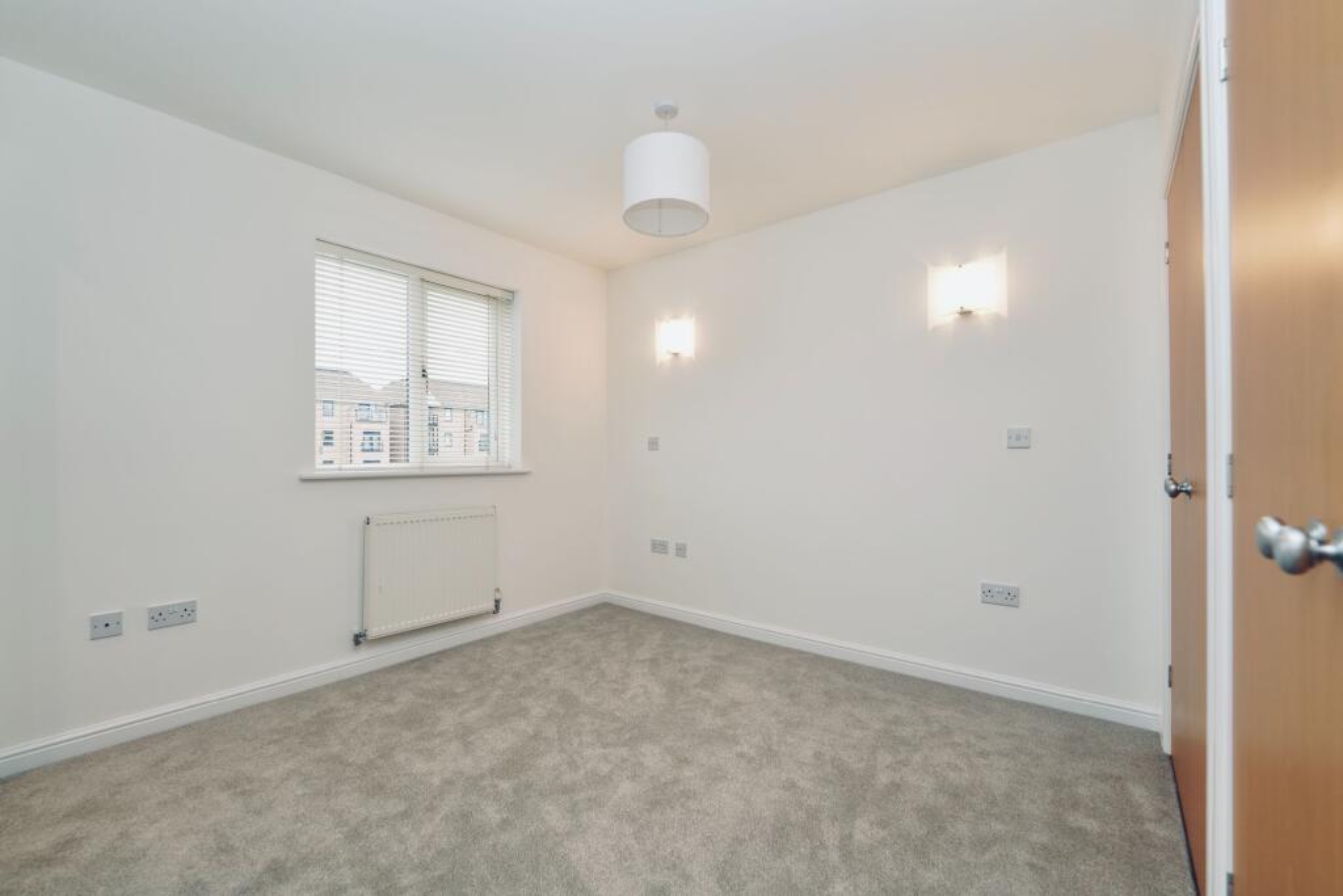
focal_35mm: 14
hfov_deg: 104.2
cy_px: 448
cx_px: 672
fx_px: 522
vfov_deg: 81.2
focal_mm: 14
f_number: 4
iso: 400
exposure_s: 1/160
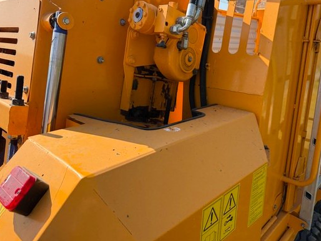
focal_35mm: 28
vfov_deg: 49.6
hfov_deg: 63.2
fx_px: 260
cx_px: 180
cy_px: 102
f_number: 1.78
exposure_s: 1/2370
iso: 100
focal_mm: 6.76
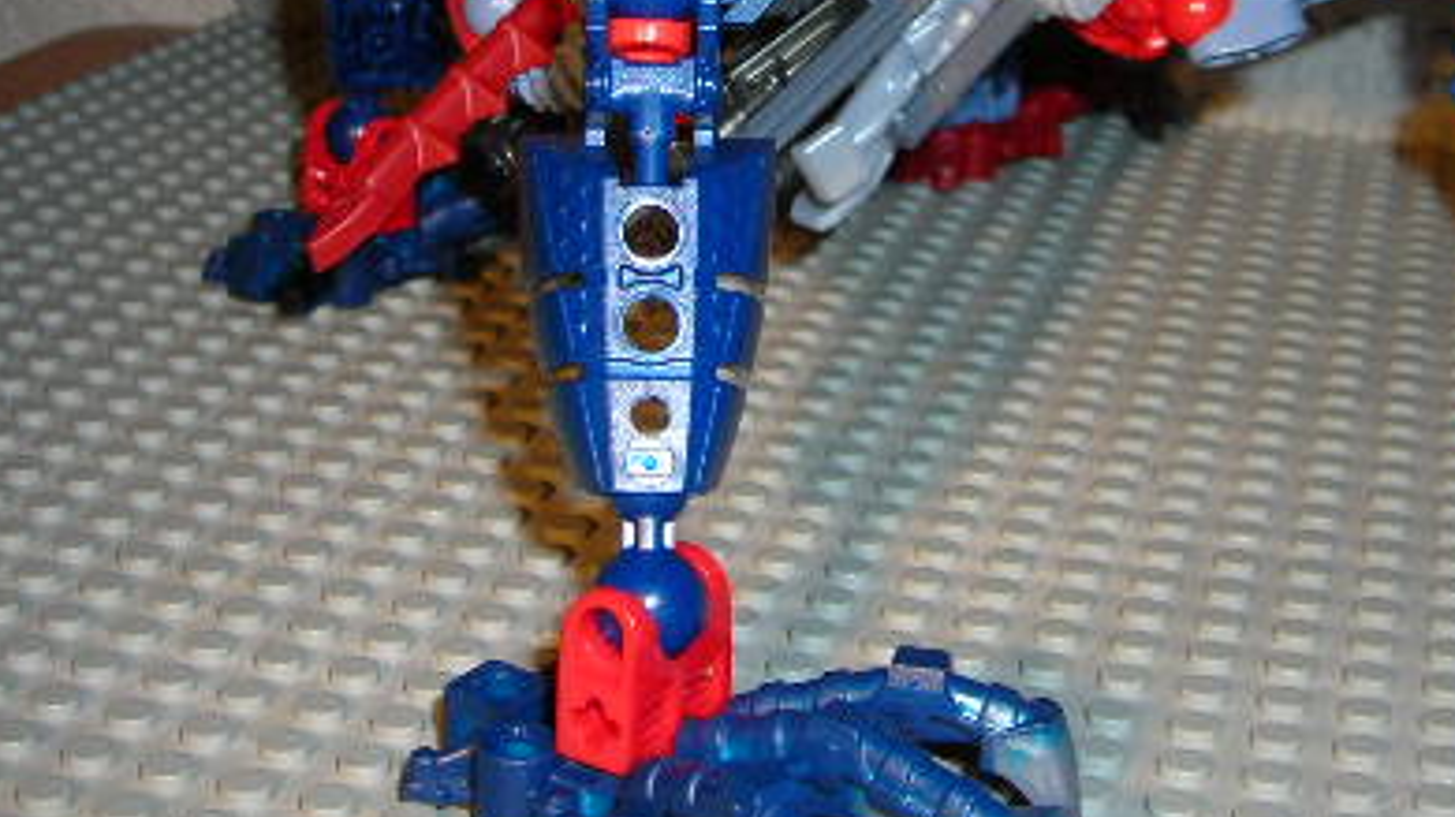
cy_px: 34
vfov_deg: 17.4
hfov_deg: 30.9
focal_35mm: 68
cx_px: 854
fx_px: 2622
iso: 50
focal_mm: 6.3
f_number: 3.2
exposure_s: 1/60.1
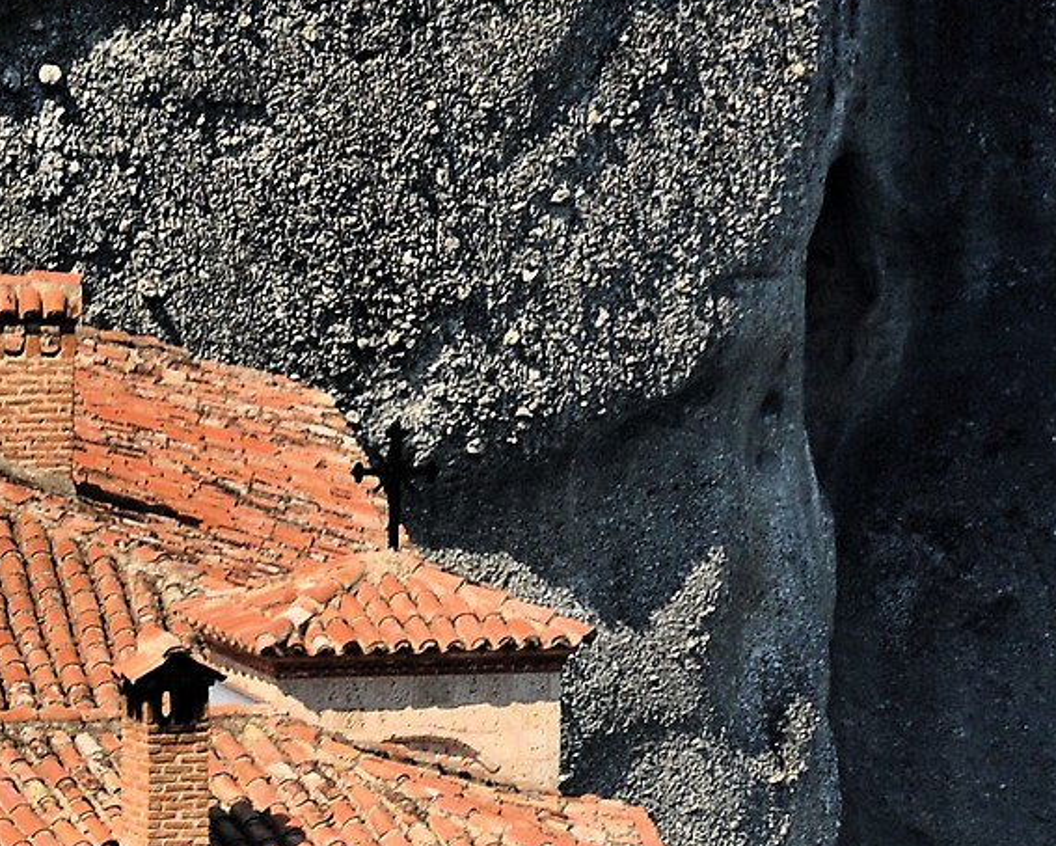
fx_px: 37204
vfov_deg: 1.3
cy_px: 1456
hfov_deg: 1.6
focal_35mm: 1190
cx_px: 117
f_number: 7.1
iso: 200
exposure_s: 1/200
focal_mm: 200
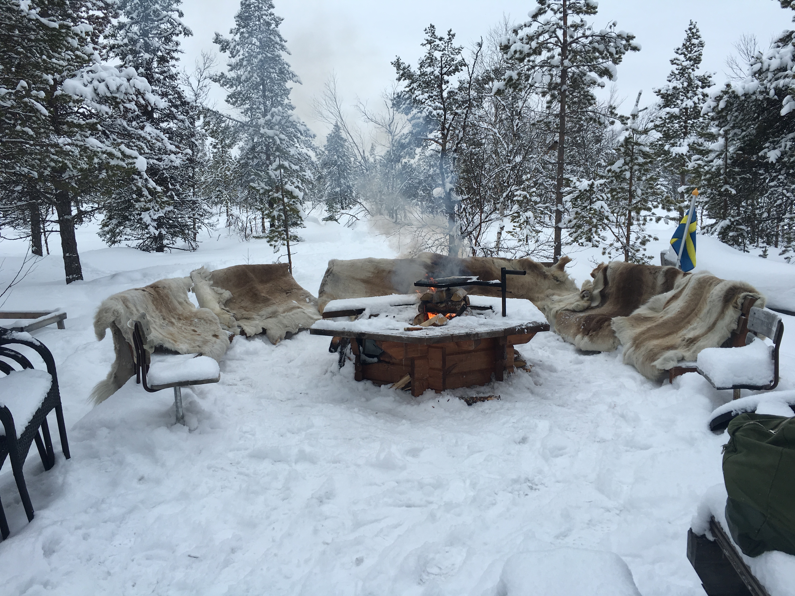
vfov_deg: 48.2
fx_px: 666
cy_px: 298
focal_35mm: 29
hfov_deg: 61.7
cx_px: 398
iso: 25
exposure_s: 1/810
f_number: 2.2
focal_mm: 4.15
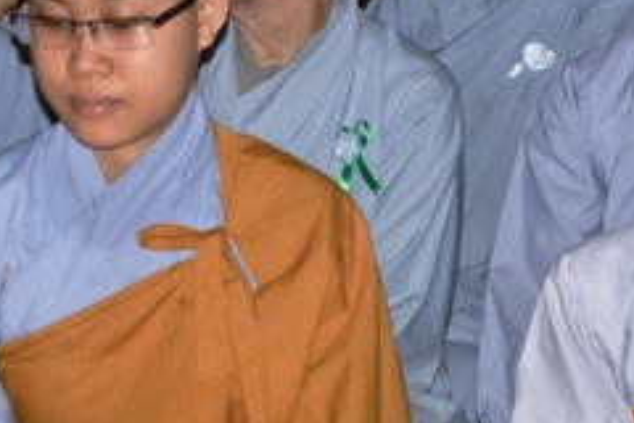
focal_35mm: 192
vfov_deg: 7.1
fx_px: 3381
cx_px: 283
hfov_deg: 10.7
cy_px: -21
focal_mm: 48
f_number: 5.6
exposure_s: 1/60
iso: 100
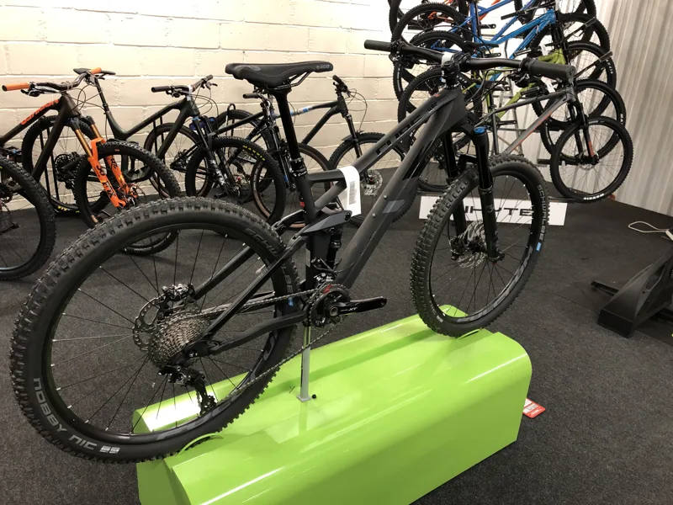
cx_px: 336
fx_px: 544
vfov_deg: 49.7
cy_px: 252
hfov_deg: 63.4
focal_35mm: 28
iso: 64
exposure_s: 1/17
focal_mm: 4
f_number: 1.8
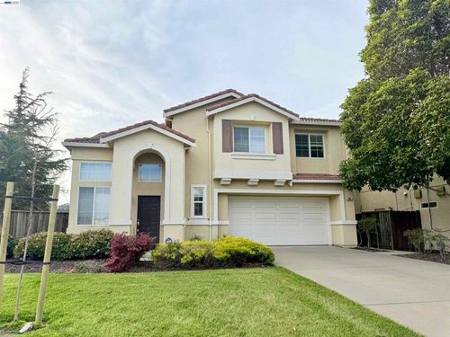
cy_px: 168
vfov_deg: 56.8
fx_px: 312
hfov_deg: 71.6
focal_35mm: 24
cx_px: 225
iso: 80
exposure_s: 1/4405
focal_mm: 6.76
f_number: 1.78
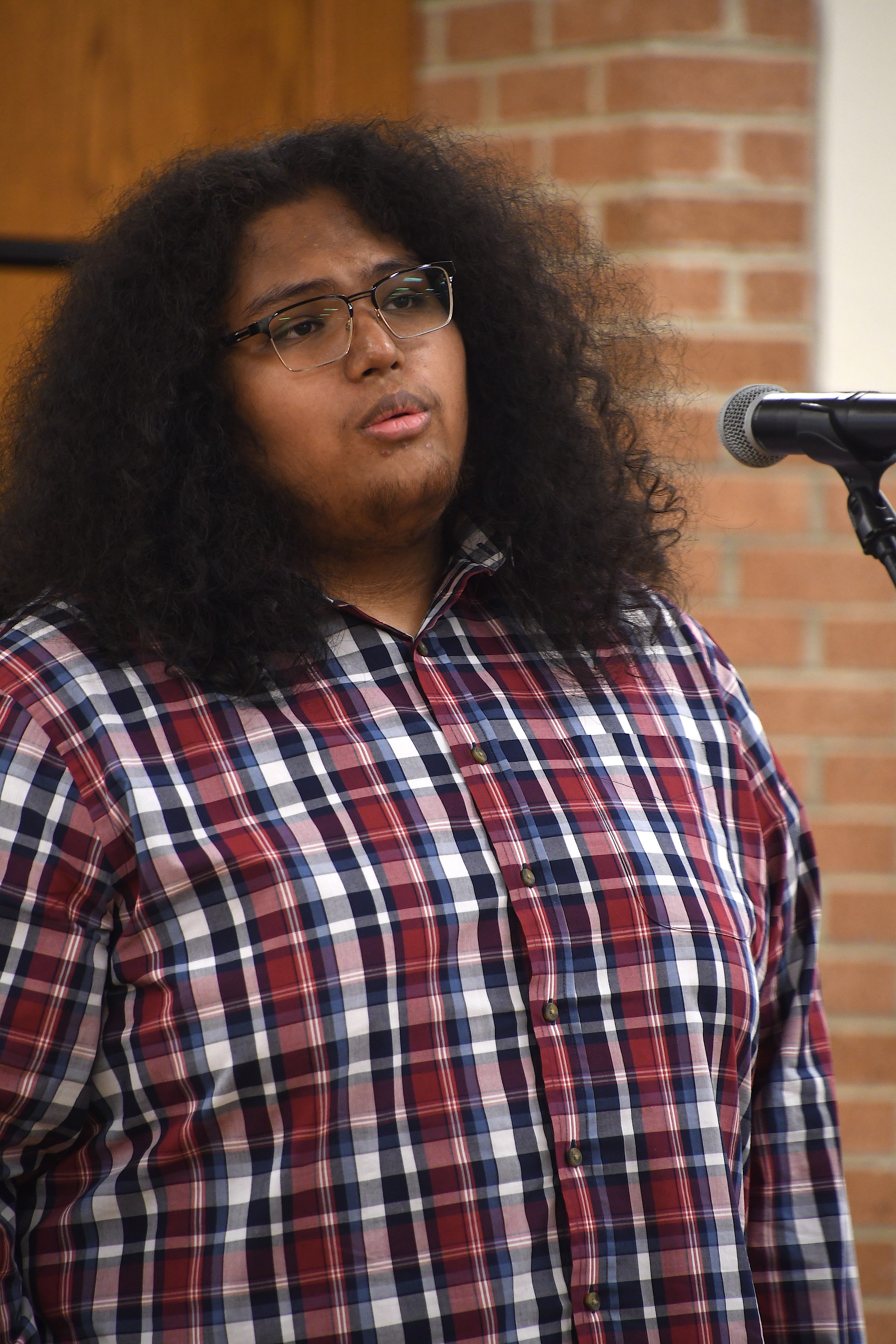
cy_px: 672
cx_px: 448
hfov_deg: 3.1
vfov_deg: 4.6
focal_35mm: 450
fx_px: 16799
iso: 1250
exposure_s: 1/25
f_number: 6.3
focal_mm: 300
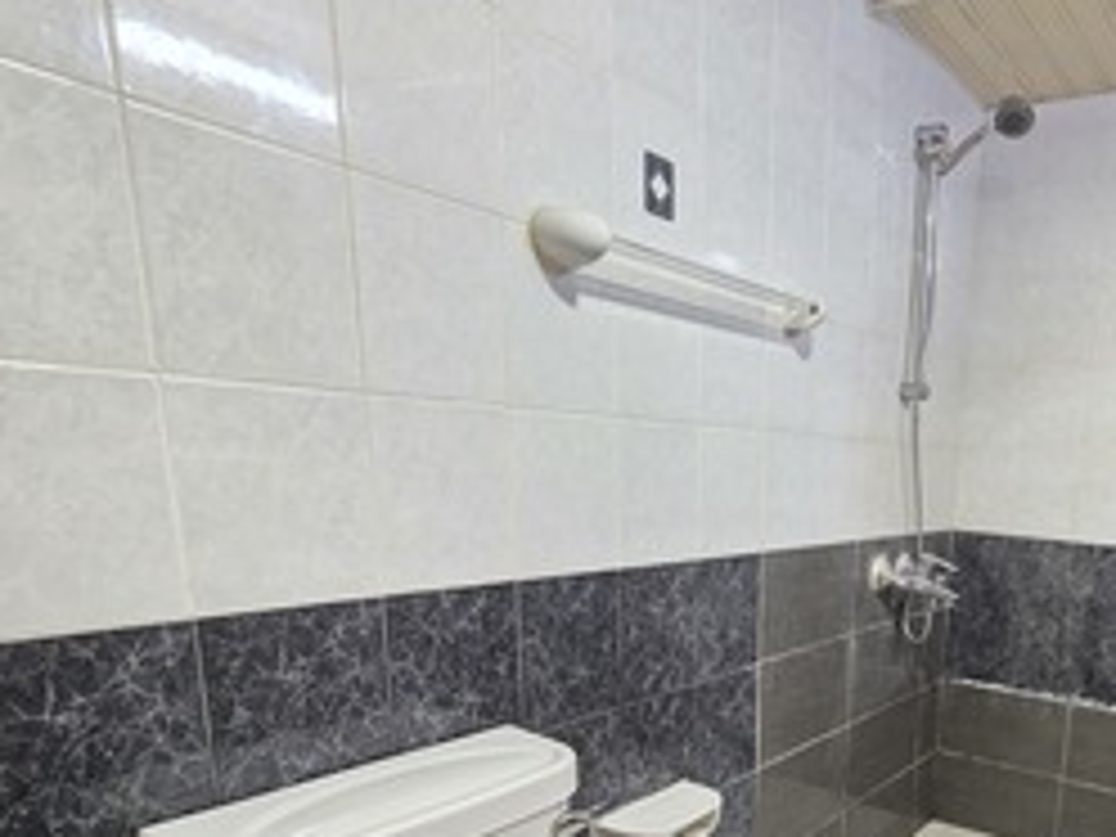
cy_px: 664
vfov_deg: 53.2
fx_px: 774
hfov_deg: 64.1
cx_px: 920
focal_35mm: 24
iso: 400
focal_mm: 2.2
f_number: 1.9
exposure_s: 1/50
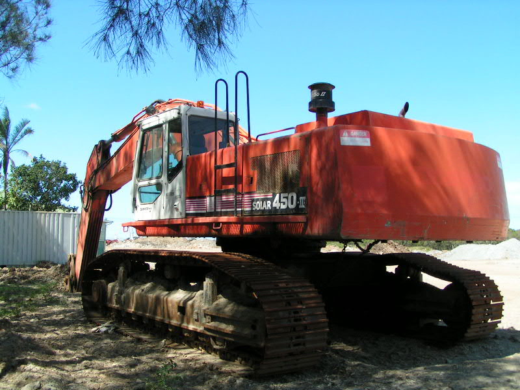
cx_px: 260
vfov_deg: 37.7
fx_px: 571
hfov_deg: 49.0
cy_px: 195
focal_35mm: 38
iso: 50
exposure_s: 1/250
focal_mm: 5.8
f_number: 5.6
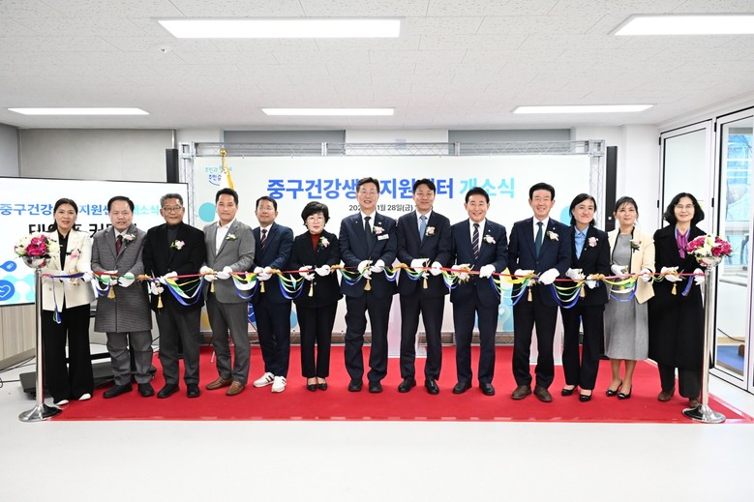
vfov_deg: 50.4
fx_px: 534
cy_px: 251
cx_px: 377
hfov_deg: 70.5
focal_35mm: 26
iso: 3200
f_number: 5.6
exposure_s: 1/160
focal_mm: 25.5
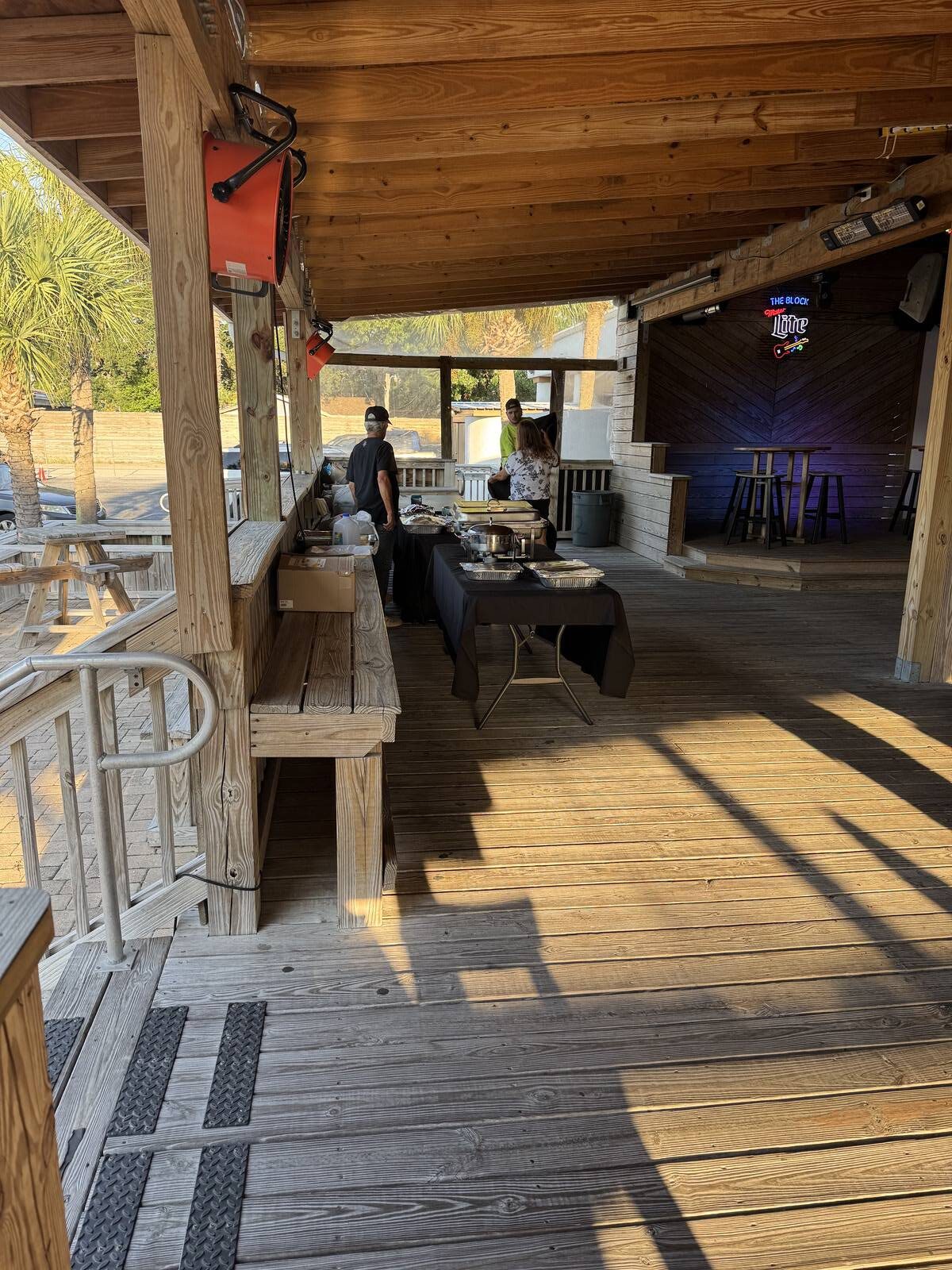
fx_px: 880
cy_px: 635
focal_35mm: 24
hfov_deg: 56.8
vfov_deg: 71.6
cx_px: 476
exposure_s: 1/265
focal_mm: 6.76
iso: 64
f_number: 1.78
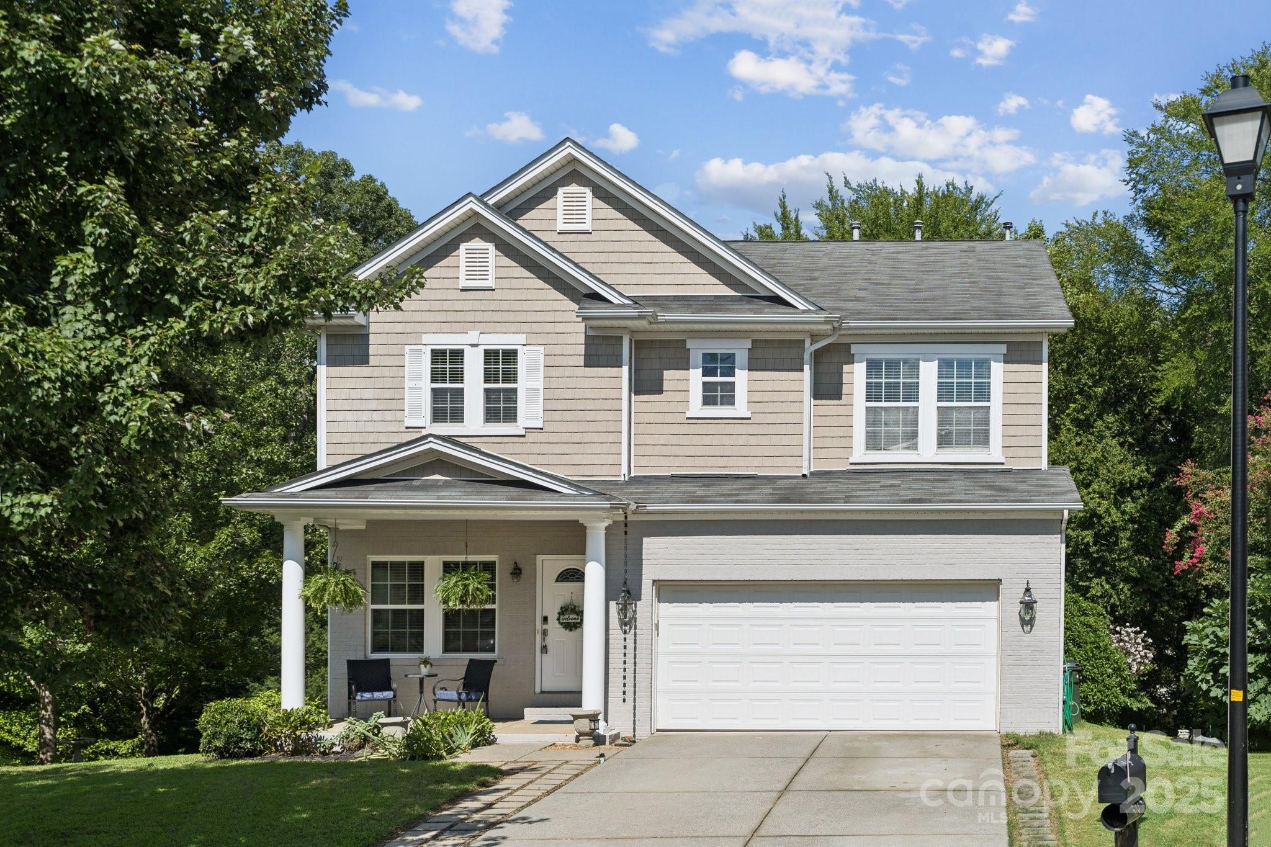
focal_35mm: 39
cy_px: 424
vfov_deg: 34.2
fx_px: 1377
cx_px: 636
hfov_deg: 49.6
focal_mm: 39
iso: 100
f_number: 5
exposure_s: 1/1000
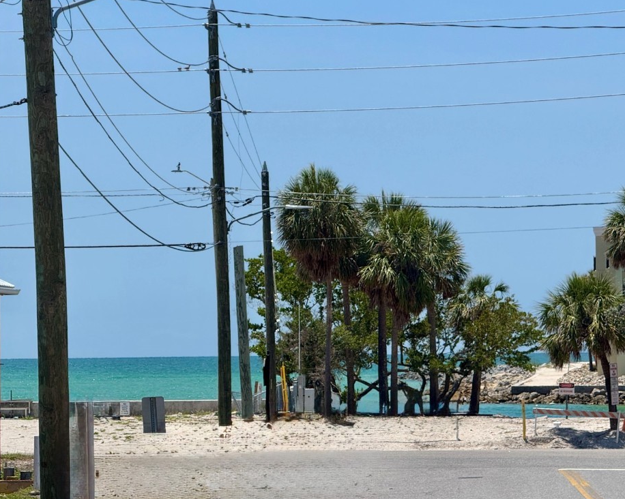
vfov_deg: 11.8
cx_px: 345
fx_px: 2422
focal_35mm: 131
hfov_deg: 14.7
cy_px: 247
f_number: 2.8
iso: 50
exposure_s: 1/2083
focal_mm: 15.66
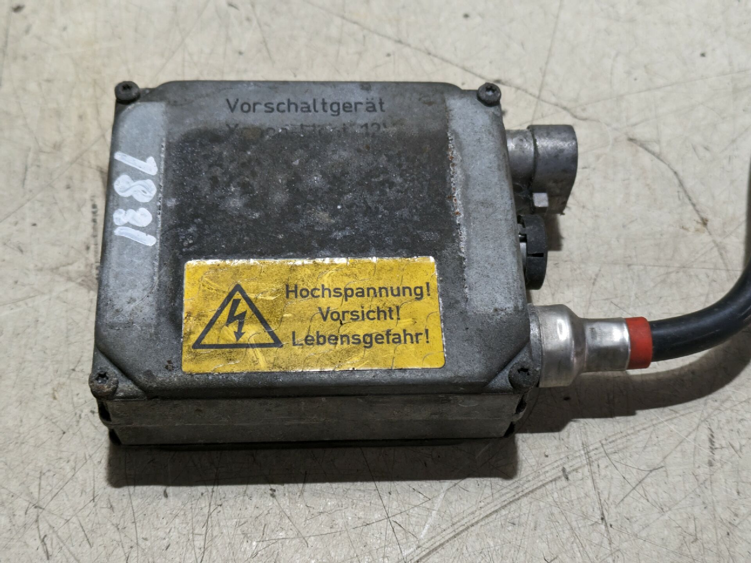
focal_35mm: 51
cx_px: 376
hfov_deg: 37.5
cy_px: 282
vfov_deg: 28.6
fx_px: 1106
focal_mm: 5.43
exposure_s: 1/50
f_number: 1.89
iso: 135
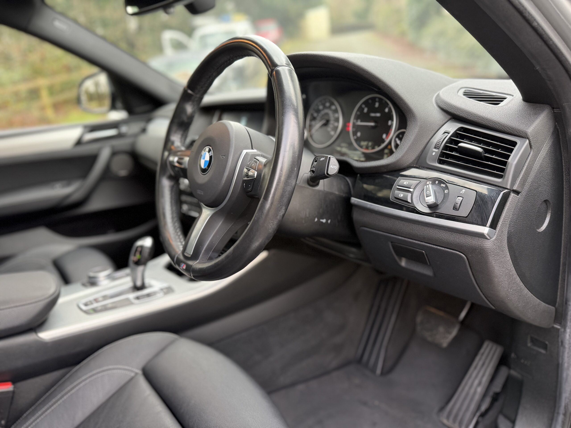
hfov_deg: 71.6
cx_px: 286
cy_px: 214
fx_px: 396
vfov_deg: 56.8
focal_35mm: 24
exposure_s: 1/73
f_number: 1.78
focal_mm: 6.76
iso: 200
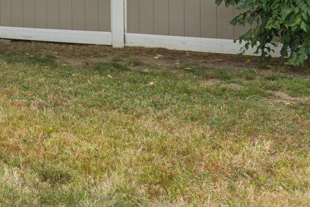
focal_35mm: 69
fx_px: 594
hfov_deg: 17.9
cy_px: -28
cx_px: -337
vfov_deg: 18.9
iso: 125
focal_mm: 16
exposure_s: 1/125
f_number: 9
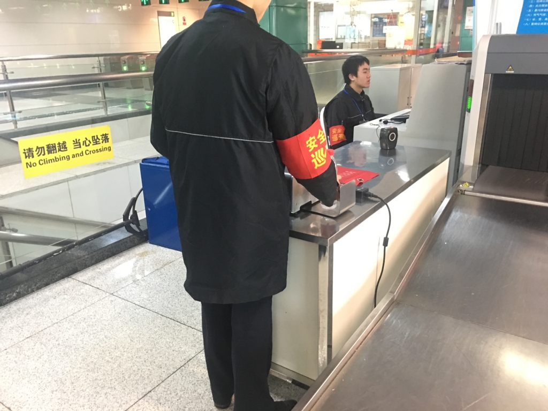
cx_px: 274
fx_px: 459
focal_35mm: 29
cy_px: 206
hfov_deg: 61.7
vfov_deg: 48.2
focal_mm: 4.15
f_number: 2.2
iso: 160
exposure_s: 1/8
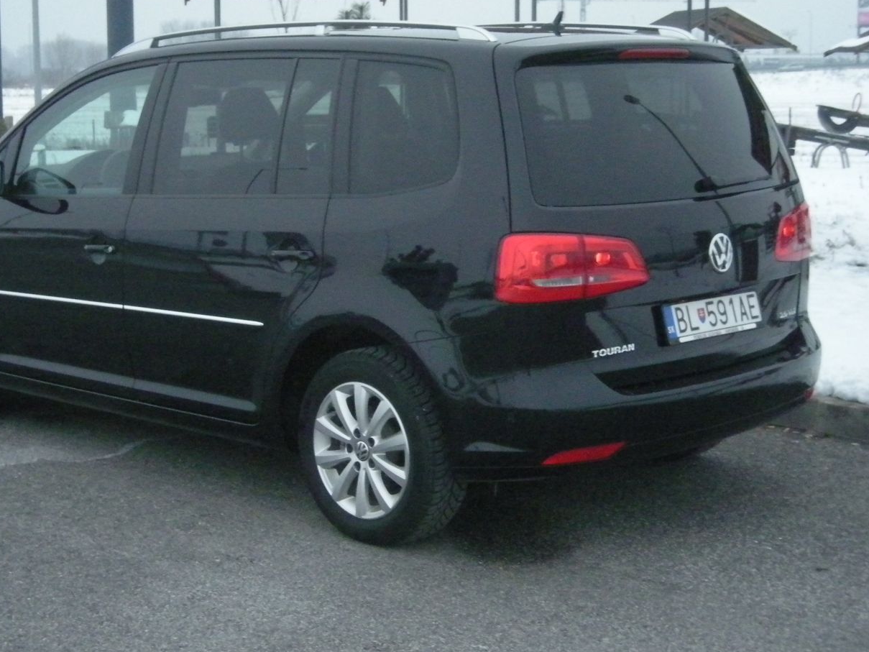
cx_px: 349
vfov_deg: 21.9
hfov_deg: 28.9
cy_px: 291
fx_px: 1682
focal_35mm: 67
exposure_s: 1/393
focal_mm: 8.8
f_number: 6.7
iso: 800
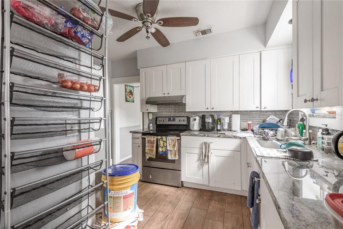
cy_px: 114
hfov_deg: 96.7
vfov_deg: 73.8
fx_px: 152
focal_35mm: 16
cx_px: 172
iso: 320
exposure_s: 1/3
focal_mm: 16
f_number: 10
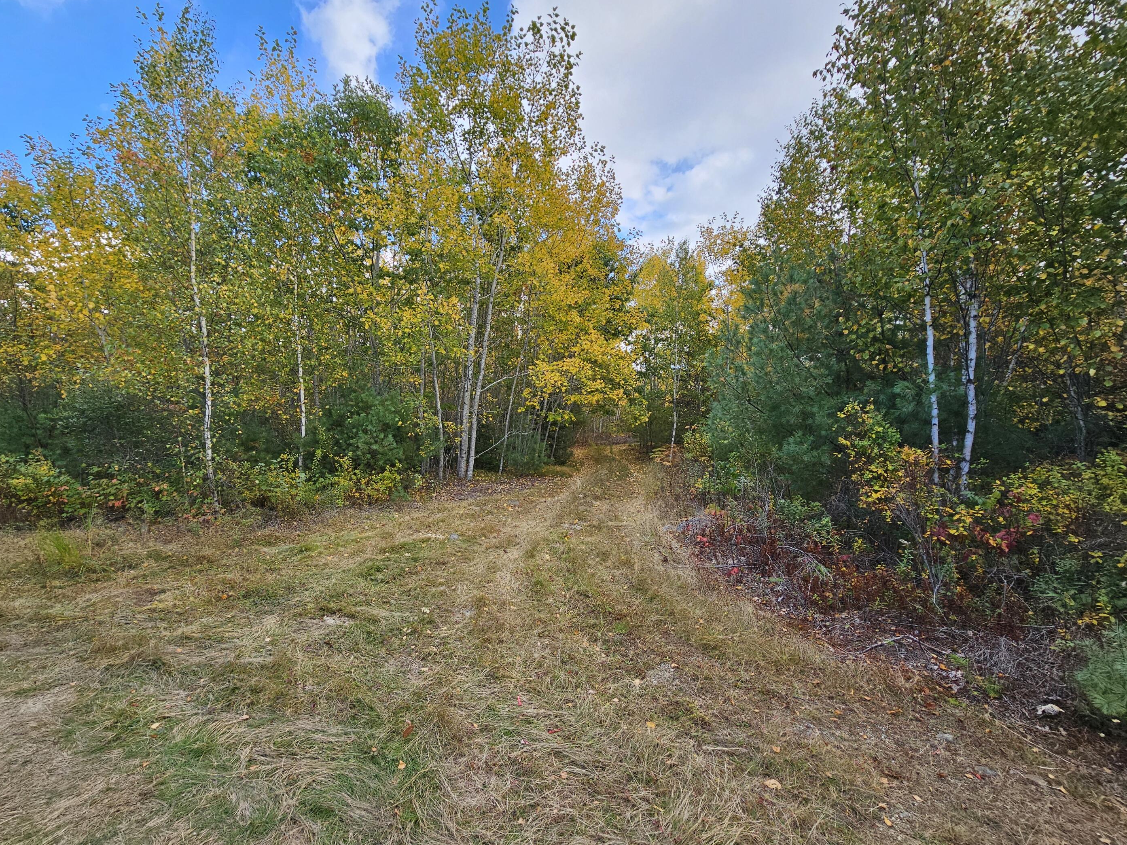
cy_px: 439
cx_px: 532
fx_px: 456
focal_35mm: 14
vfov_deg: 85.6
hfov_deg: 102.0
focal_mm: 2.2
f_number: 2.2
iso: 50
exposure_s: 1/406
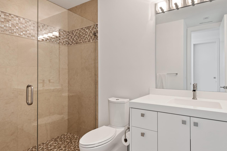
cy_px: 74
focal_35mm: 20
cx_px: 137
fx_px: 126
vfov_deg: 62.0
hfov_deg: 82.9
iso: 250
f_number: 8
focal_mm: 16
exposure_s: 1/8
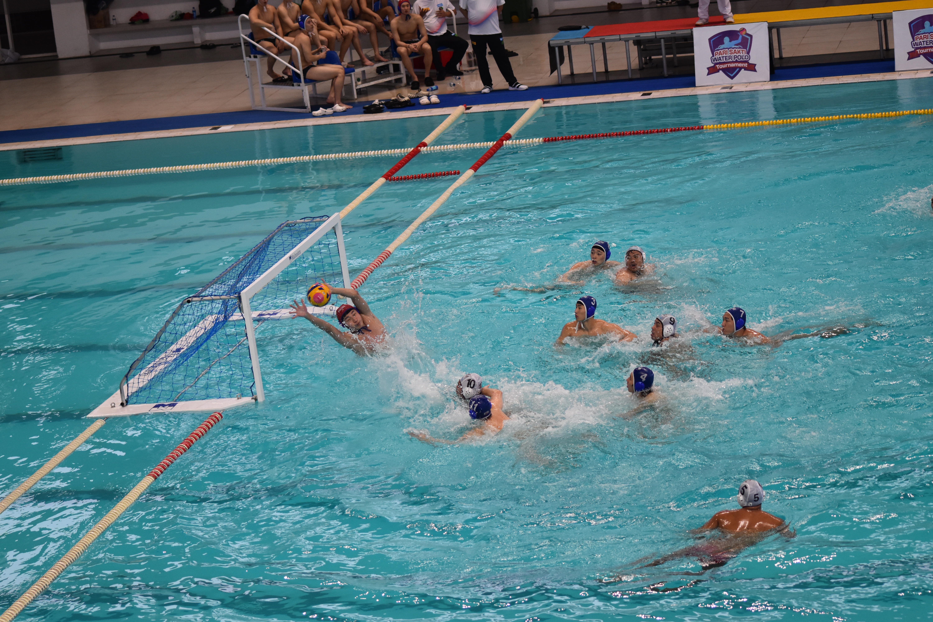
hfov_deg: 19.5
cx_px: 466
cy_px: 311
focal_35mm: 105
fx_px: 2721
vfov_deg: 13.0
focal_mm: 70
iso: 900
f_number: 4
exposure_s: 1/500
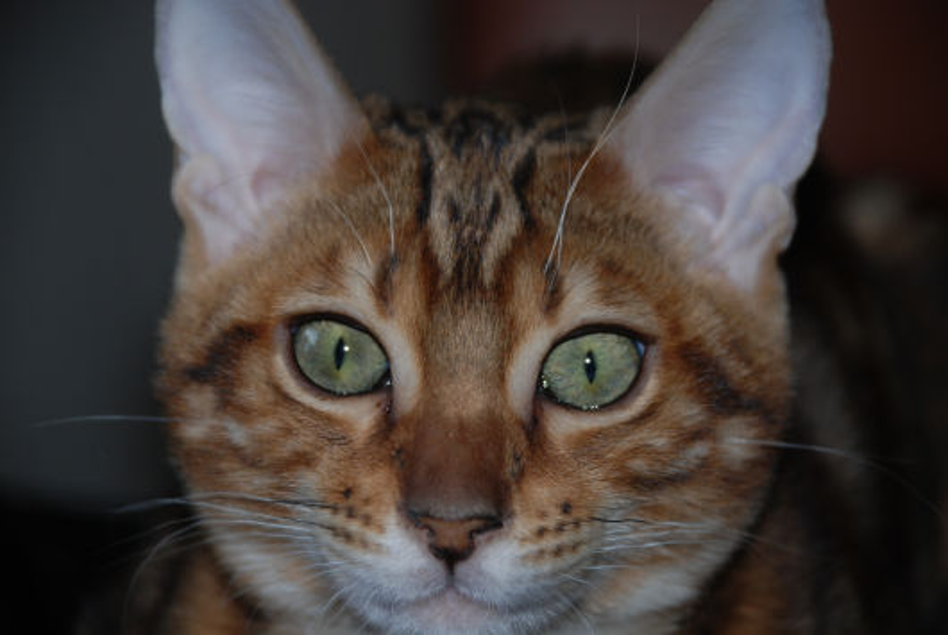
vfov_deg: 8.2
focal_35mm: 168
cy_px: 318
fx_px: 4430
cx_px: 474
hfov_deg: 12.2
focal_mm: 112
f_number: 5.6
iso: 200
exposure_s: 1/60
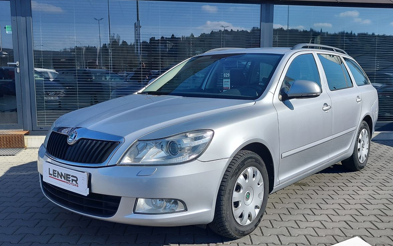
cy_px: 137
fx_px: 268
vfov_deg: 49.2
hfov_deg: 72.5
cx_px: 201
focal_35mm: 25
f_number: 1.69
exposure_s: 1/1648
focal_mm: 7.01
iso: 50
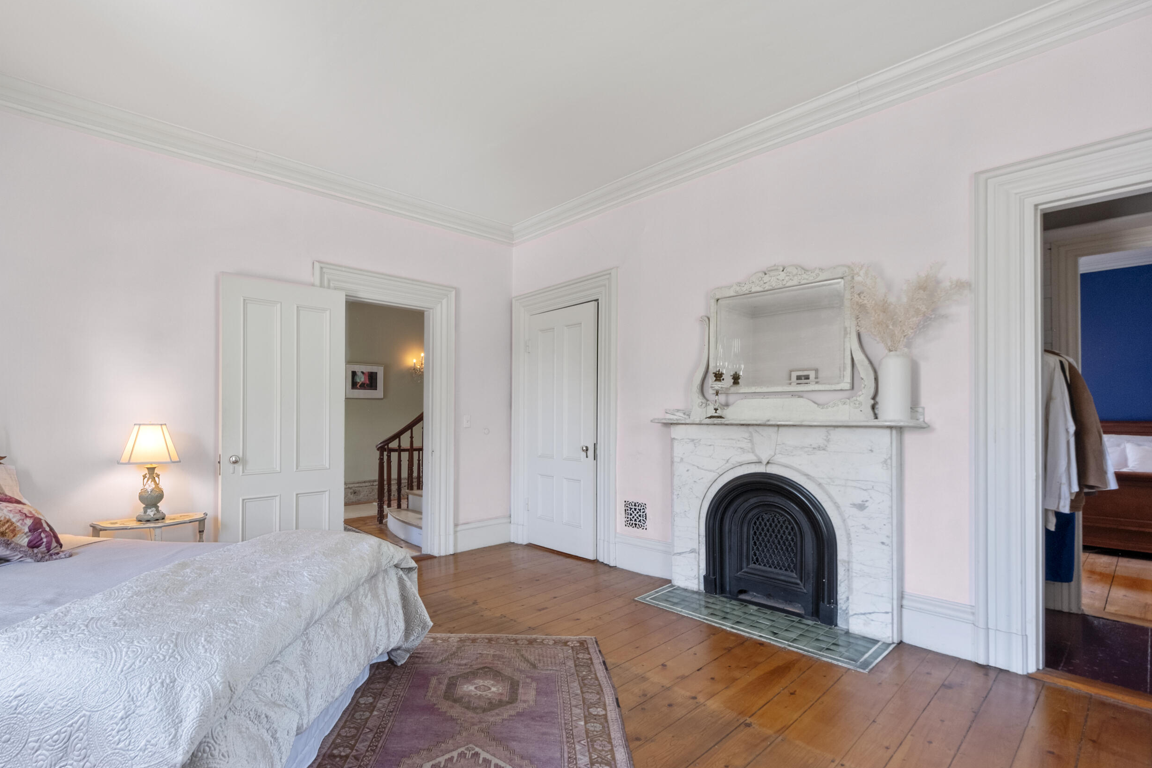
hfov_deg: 92.6
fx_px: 544
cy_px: 424
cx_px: 488
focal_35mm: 17
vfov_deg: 70.2
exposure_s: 1/3
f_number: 8
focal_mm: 9.1
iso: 640
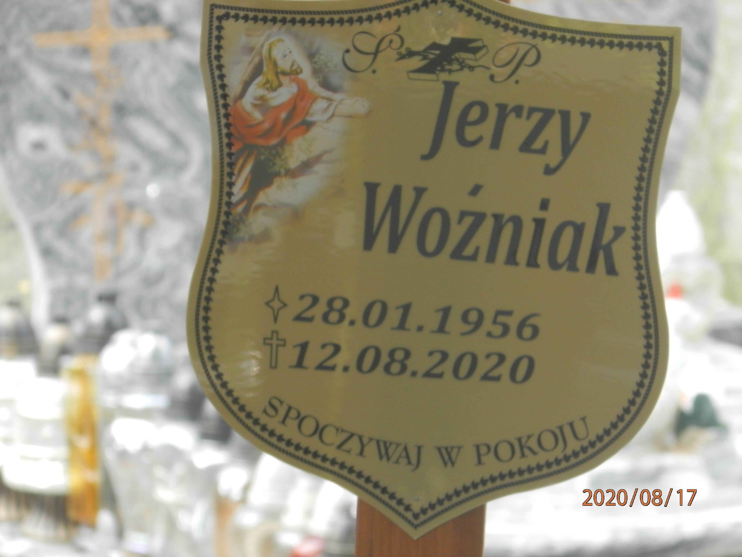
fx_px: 6023
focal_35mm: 281
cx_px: 371
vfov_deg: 5.3
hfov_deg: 7.0
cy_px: 278
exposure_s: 1/80
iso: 200
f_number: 5.6
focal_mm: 50.2
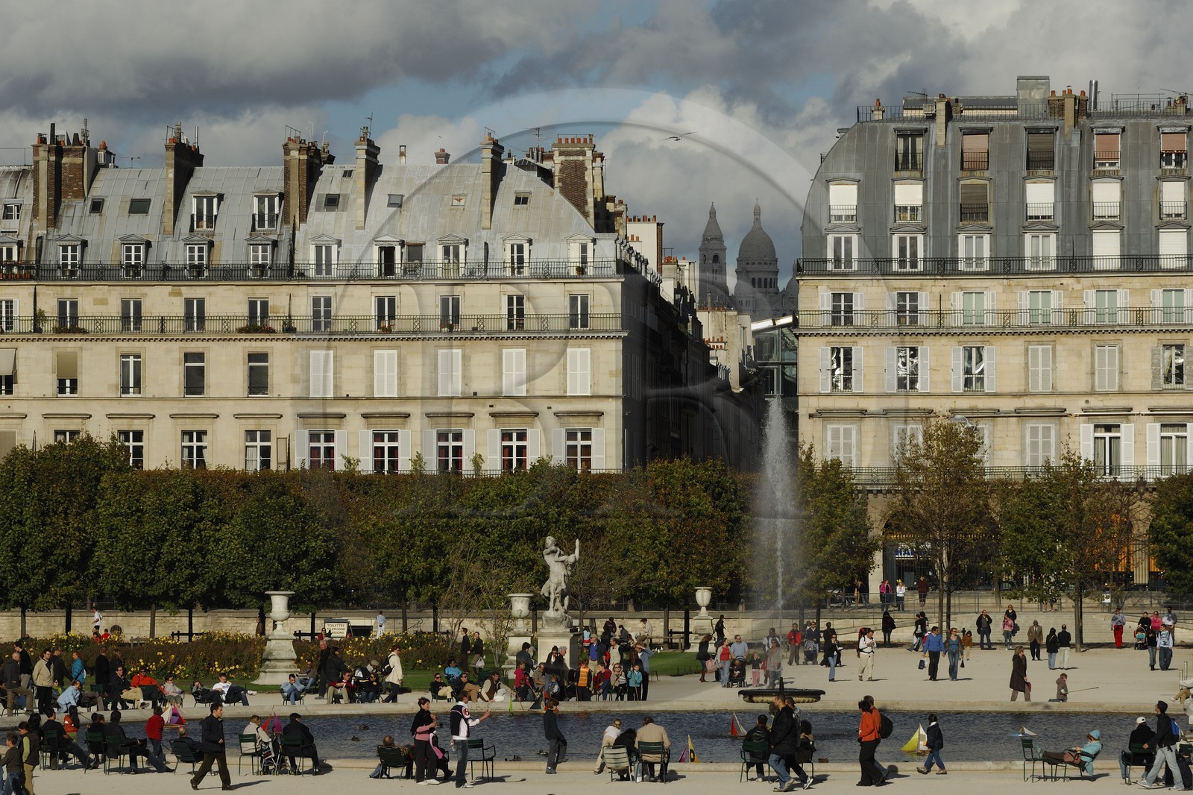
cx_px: 596
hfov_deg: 12.5
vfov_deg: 8.3
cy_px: 398
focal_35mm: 165
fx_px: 5466
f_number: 14
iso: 100
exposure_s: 1/200
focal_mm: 110
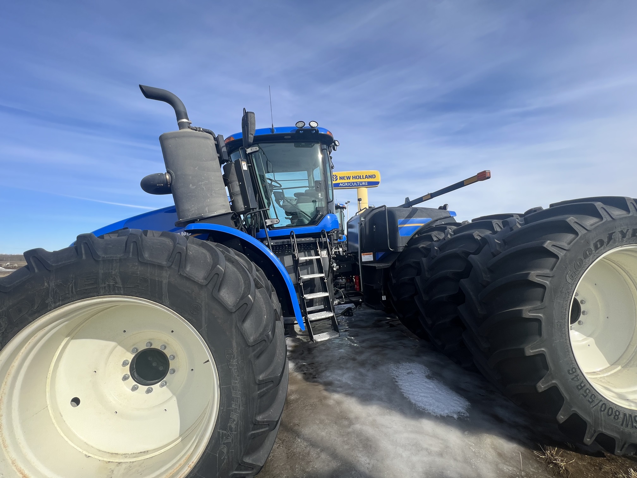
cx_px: 318
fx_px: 239
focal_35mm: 13
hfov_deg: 106.2
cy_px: 239
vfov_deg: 89.9
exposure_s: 1/1179
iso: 32
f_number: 1.8
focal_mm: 1.57
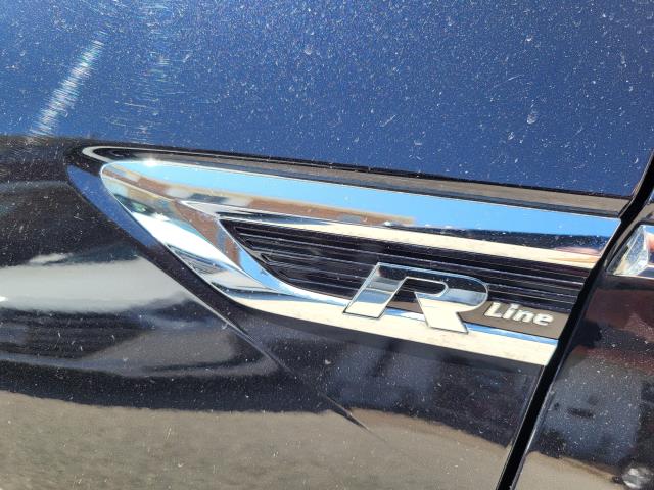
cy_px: 245
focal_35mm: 26
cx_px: 327
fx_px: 491
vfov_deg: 53.1
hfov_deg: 67.3
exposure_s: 1/626
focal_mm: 5.4
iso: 40
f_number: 1.8
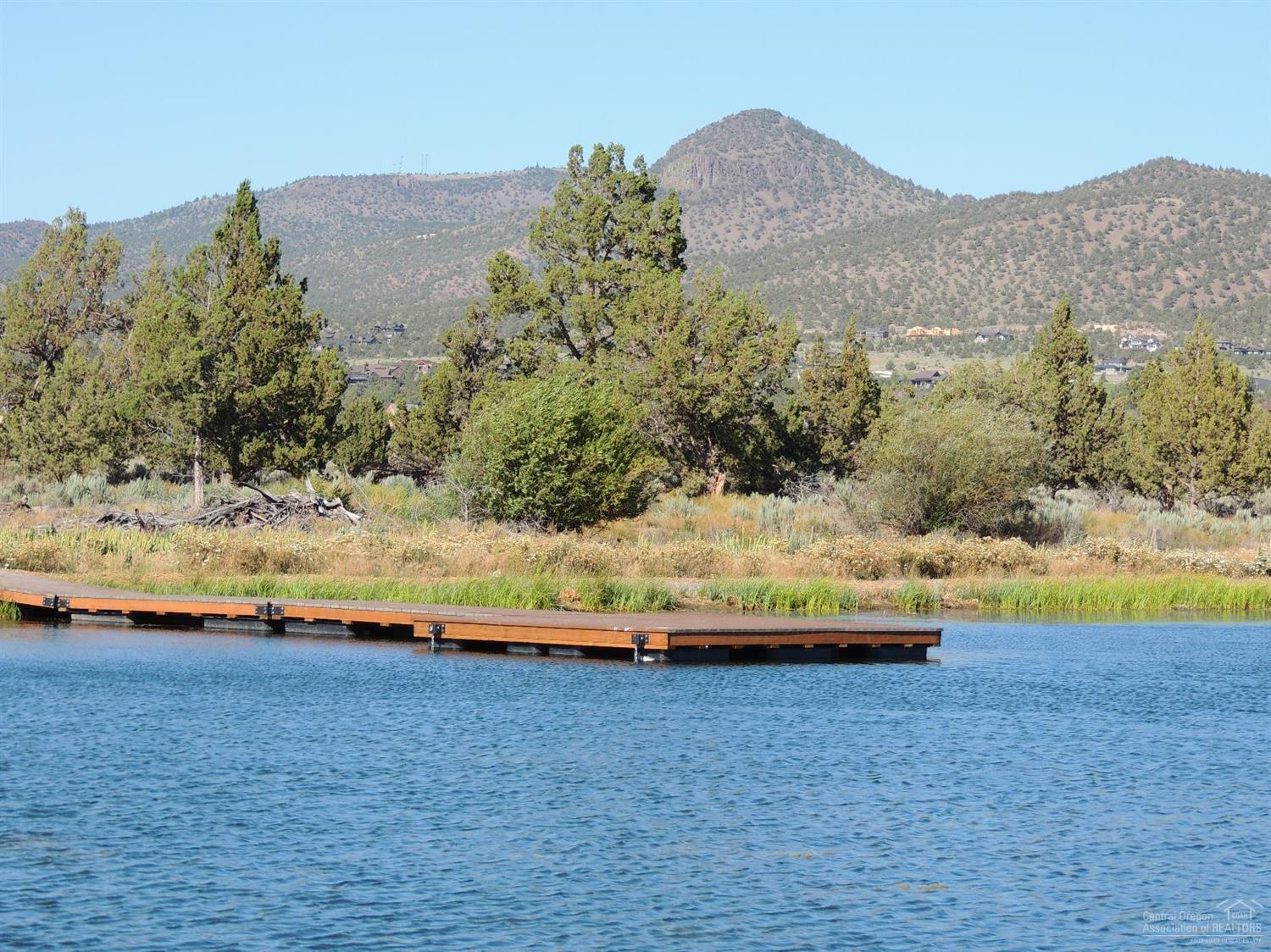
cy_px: 476
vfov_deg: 12.3
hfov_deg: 16.4
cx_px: 636
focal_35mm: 120
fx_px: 4405
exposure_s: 1/500
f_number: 4.2
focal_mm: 21.4
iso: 100
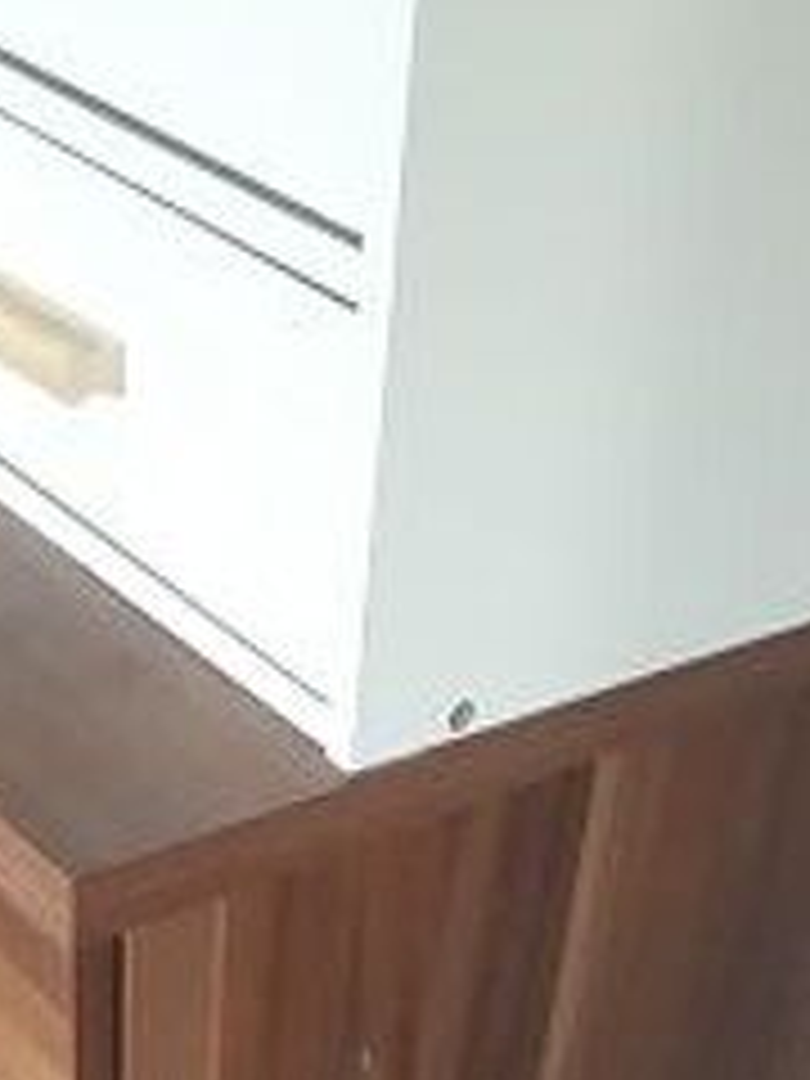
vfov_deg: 24.3
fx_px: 2246
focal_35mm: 72
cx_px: 256
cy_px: 1323
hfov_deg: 20.4
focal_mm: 3.6
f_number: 1.9
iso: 800
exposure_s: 1/17
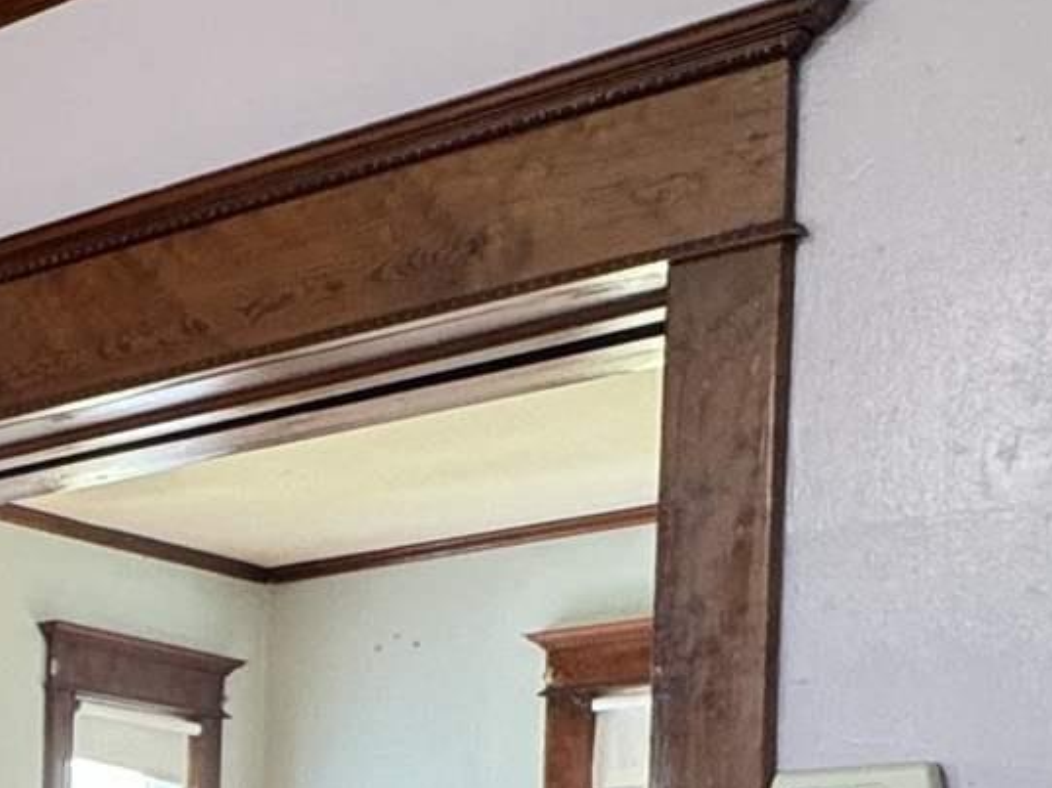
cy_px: 1173
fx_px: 2430
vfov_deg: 16.8
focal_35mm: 80
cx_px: -706
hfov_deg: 19.7
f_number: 2.2
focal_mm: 2.22
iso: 200
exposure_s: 1/60
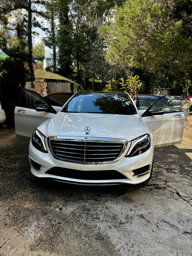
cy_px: 128
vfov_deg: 67.3
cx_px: 96
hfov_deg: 53.1
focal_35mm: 26
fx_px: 192
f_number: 1.6
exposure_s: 1/707
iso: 50
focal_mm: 5.96
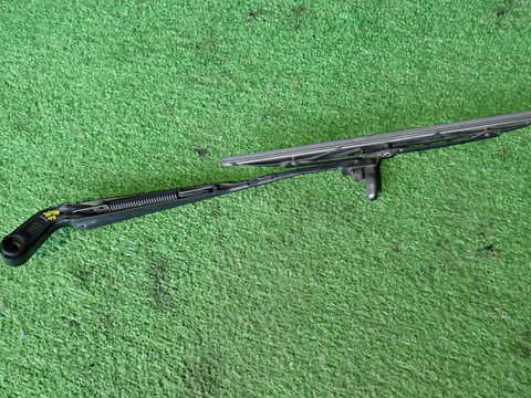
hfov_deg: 46.8
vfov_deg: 36.0
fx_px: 614
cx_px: 279
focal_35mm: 40
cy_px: 189
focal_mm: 5.79
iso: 400
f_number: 2.4
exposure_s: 1/30
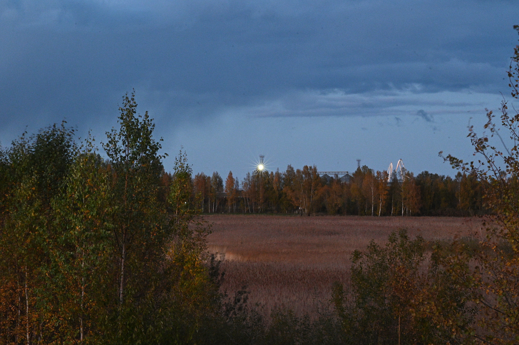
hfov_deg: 17.1
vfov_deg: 11.4
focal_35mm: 120
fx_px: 1729
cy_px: 172
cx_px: 260
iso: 8000
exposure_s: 1/4
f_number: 22
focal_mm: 120
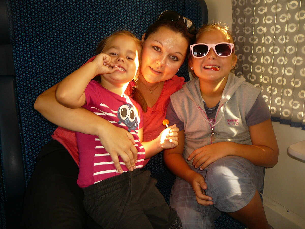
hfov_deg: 52.6
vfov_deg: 40.7
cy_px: 114
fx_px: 308
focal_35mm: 35
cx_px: 152
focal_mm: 5.2
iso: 100
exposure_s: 1/30
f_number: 2.8
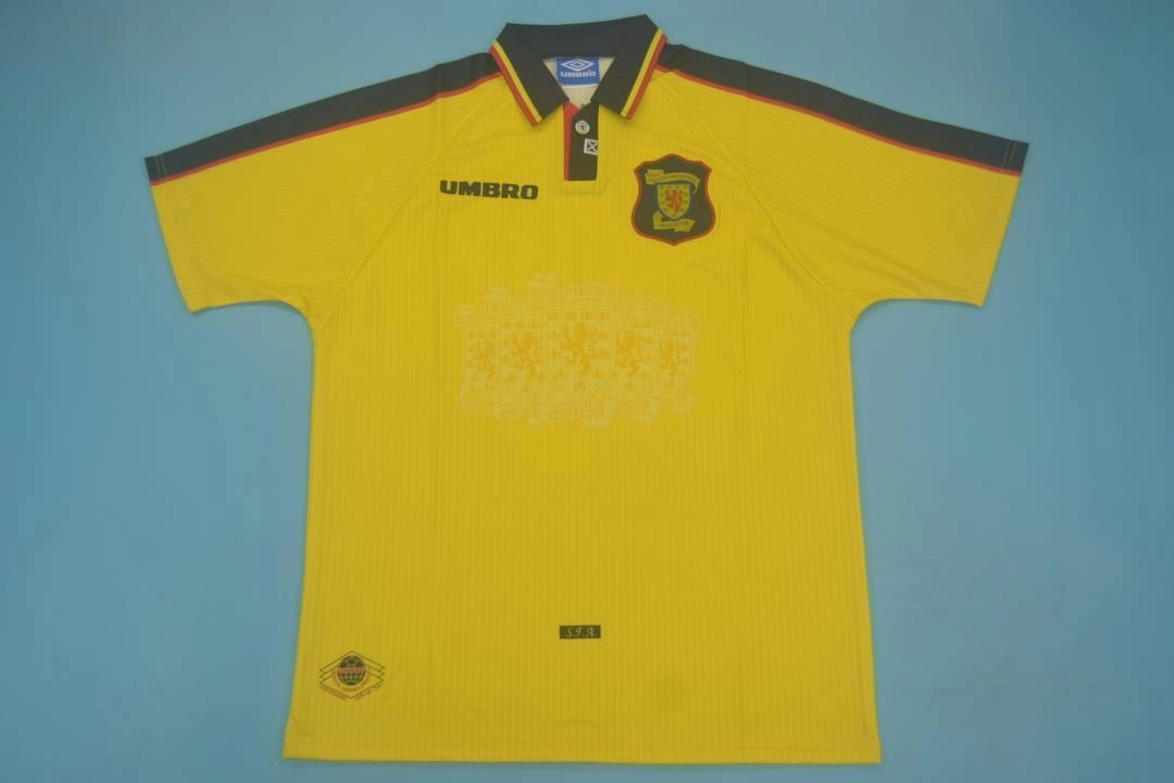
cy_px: 392
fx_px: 1076
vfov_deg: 40.0
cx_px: 587
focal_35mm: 33
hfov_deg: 57.2
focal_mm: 22
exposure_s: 1/160
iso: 200
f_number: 4
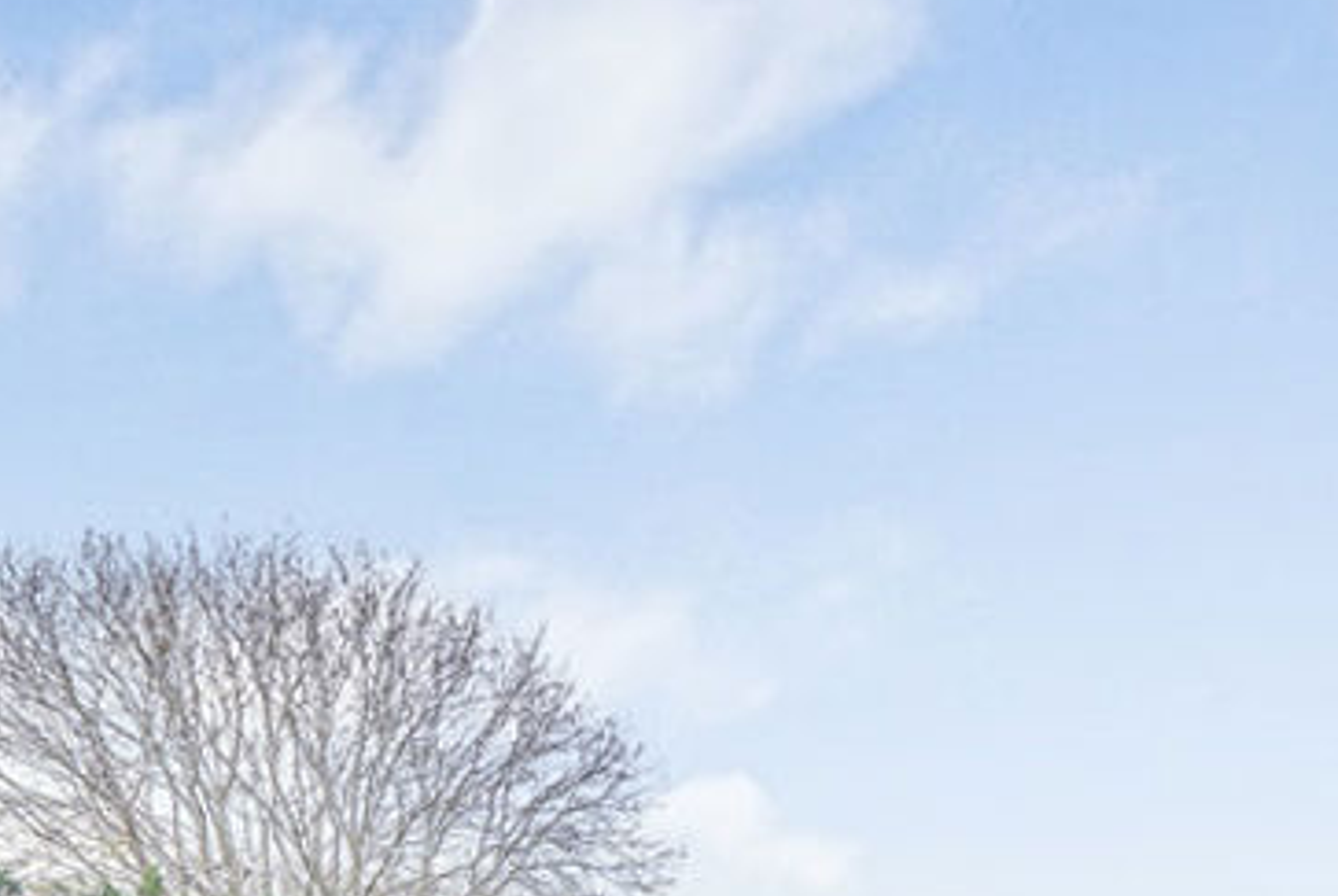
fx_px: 1414
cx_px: 1524
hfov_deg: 39.6
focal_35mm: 38
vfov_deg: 25.8
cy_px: 1357
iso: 320
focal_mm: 12
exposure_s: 1/10
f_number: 9
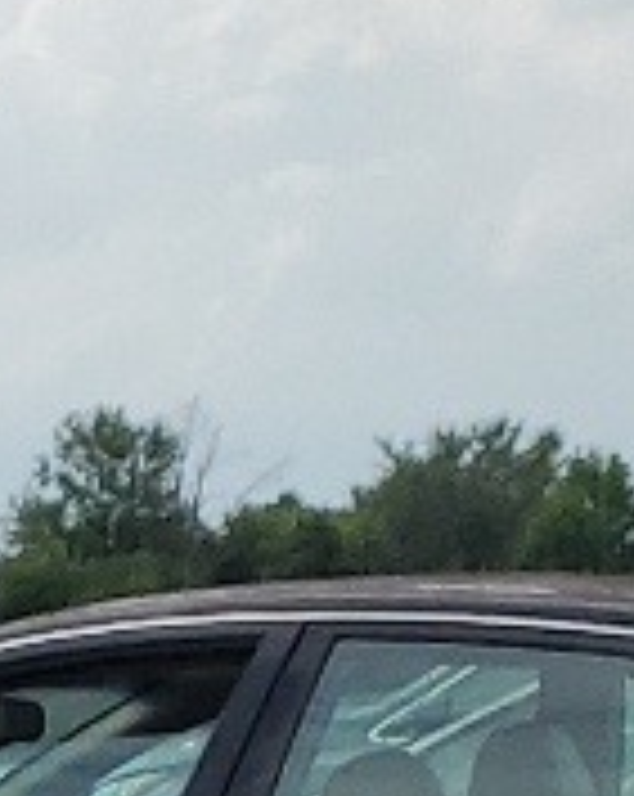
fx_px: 5409
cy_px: 1803
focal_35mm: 230
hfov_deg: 6.1
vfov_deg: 7.9
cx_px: -1353
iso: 50
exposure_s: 1/5000
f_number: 1.5
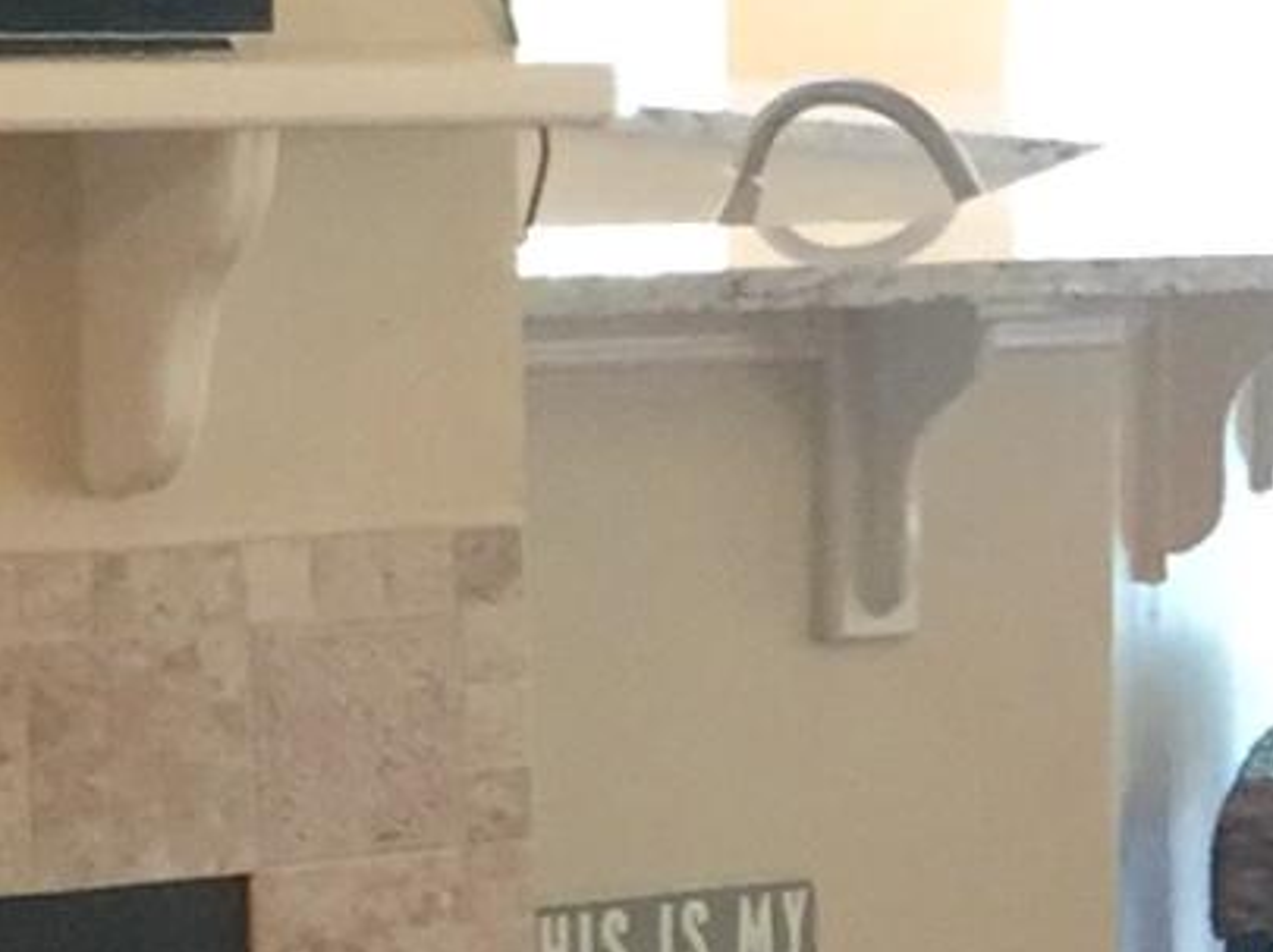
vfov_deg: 6.8
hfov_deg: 8.8
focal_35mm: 215
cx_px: 2345
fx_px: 7900
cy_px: 1185
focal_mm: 4.15
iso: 100
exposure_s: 1/10
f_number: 2.2
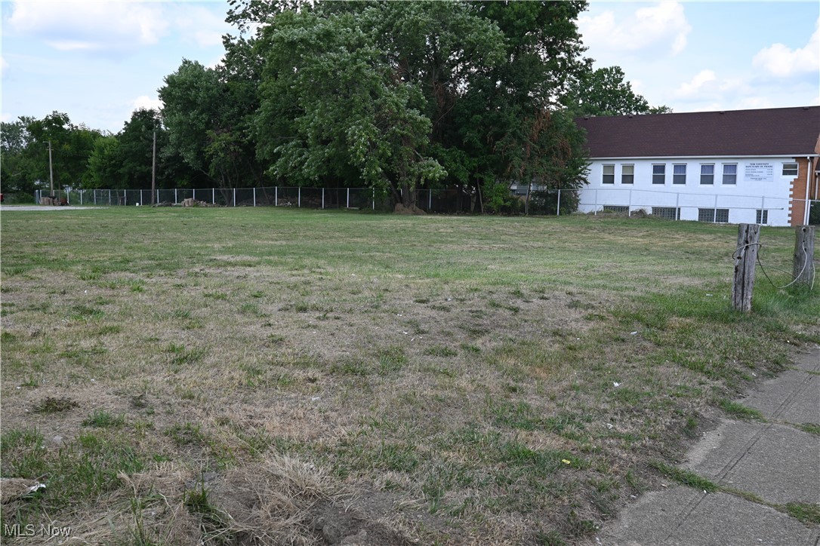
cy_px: 273
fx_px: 683
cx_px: 410
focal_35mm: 30
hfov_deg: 61.9
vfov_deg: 43.6
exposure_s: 1/250
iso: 110
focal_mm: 20
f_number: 5.6
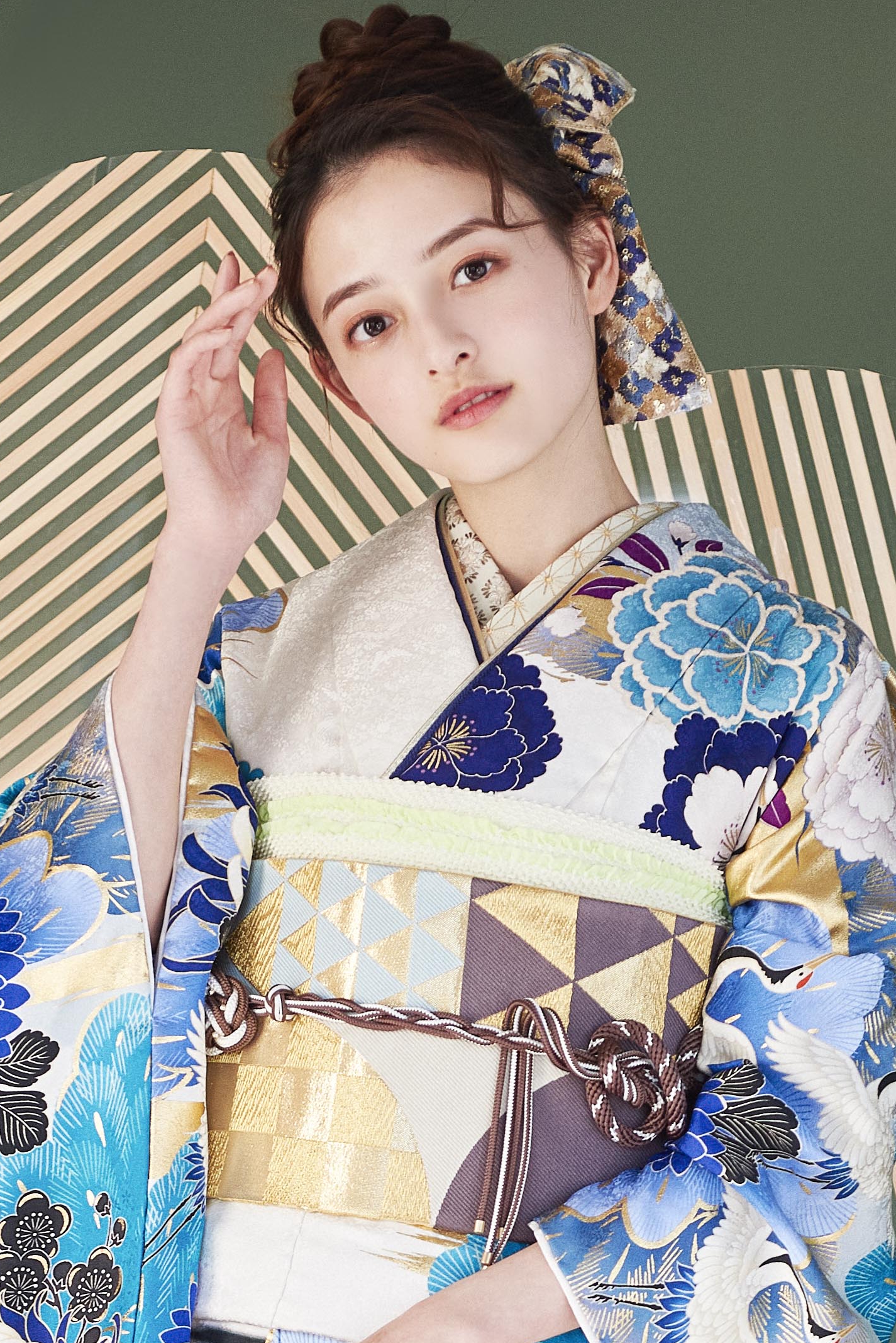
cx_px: 479
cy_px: 1567
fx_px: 5782
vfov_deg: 12.9
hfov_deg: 8.9
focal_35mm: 155
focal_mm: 55
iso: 400
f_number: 4
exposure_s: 1/160
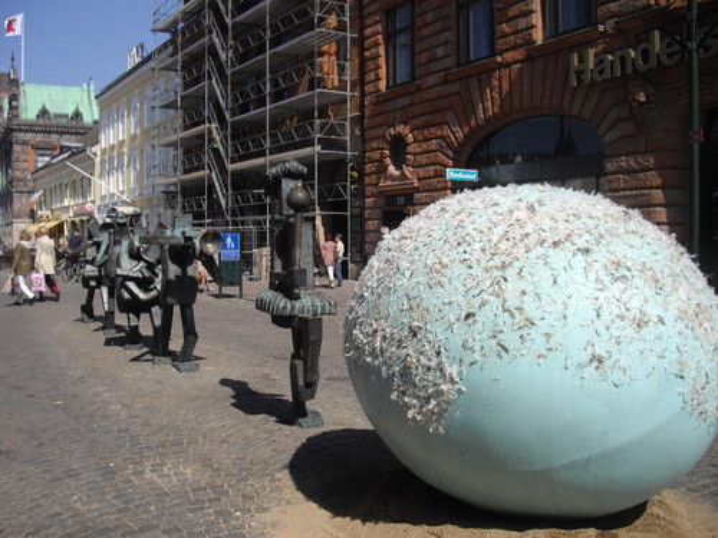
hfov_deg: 49.0
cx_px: 359
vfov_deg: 37.7
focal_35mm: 38
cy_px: 269
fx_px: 788
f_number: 8
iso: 64
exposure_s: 1/160
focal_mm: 7.9
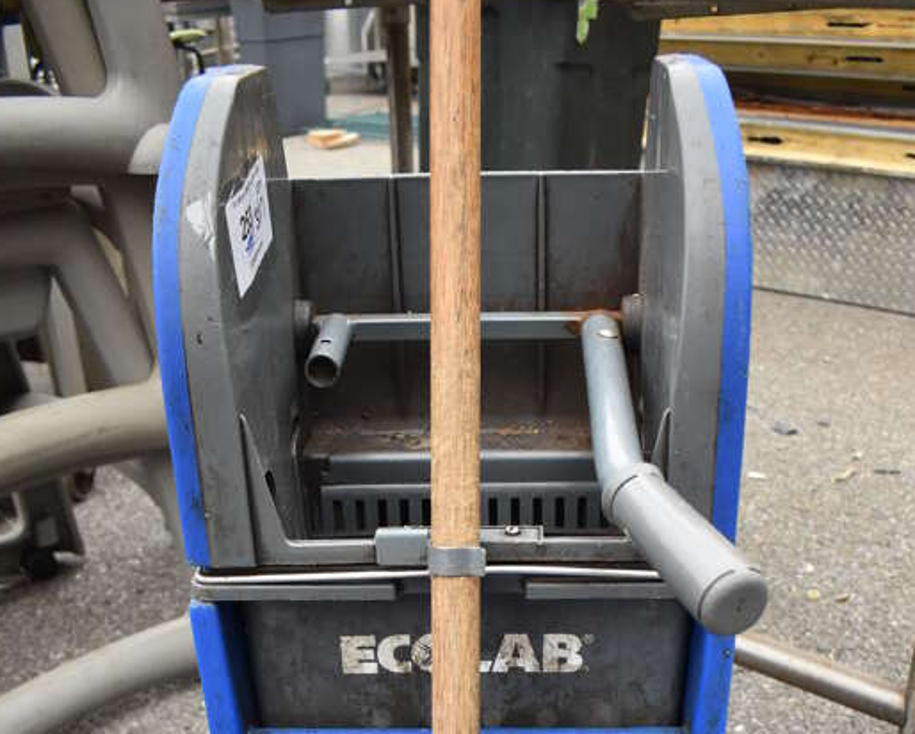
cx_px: 491
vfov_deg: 30.3
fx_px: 1220
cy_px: 792
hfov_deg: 41.1
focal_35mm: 45
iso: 720
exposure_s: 1/250
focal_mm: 18
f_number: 3.5
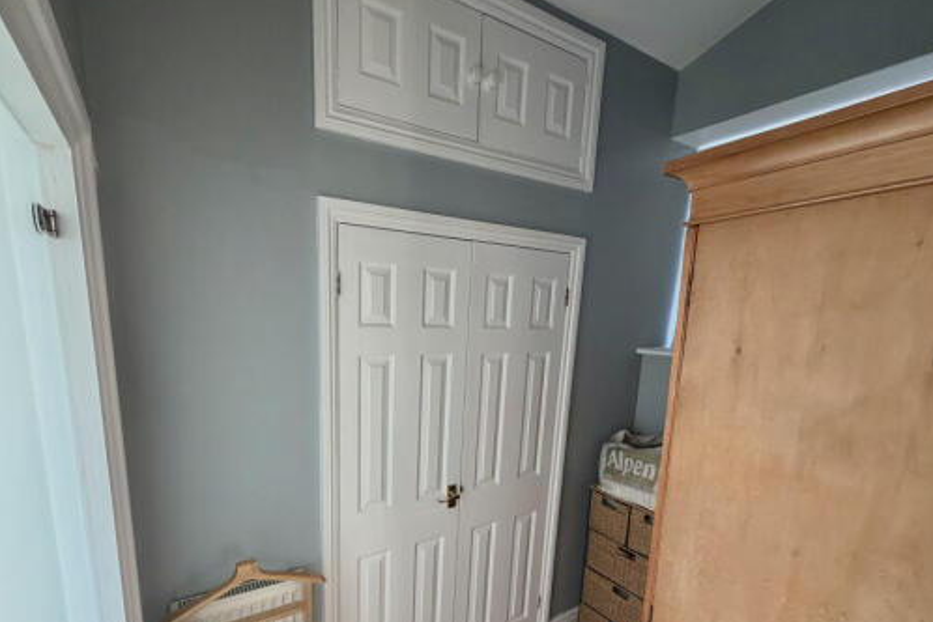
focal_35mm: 17
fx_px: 441
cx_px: 422
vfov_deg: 69.0
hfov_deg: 93.0
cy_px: 401
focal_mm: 2.22
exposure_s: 1/121
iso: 320
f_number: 2.2
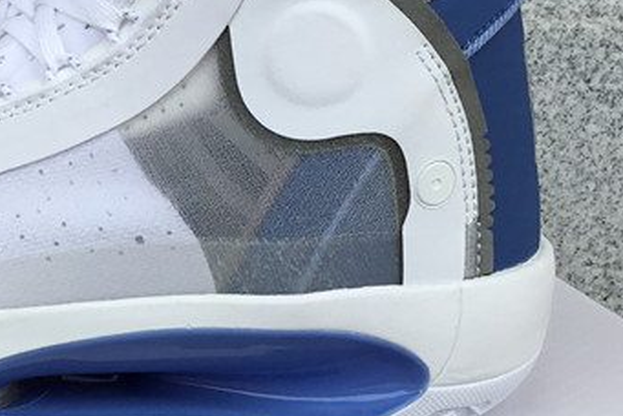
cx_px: 13
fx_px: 1472
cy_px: 317
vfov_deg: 16.0
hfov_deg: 23.0
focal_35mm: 85
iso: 25
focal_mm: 3.3
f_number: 2.4
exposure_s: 1/747
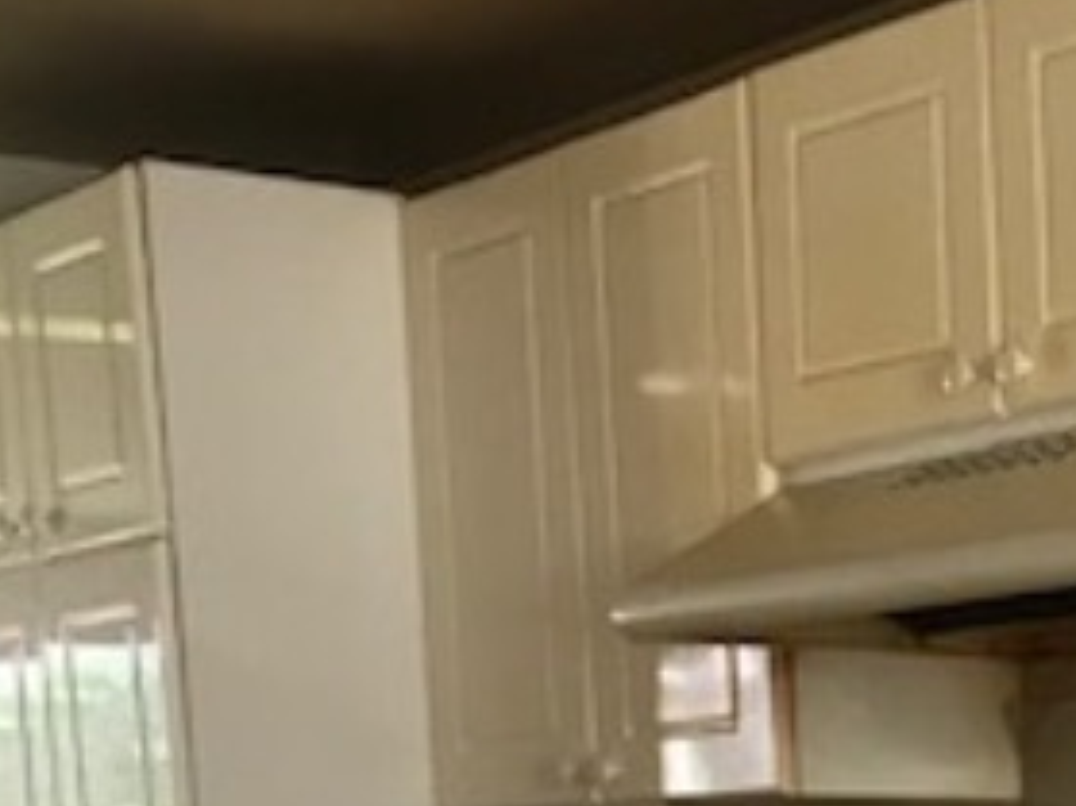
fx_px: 3325
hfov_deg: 17.1
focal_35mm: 107
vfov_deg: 12.5
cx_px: 1458
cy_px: 1492
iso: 40
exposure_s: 1/17
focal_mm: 3.99
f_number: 1.8
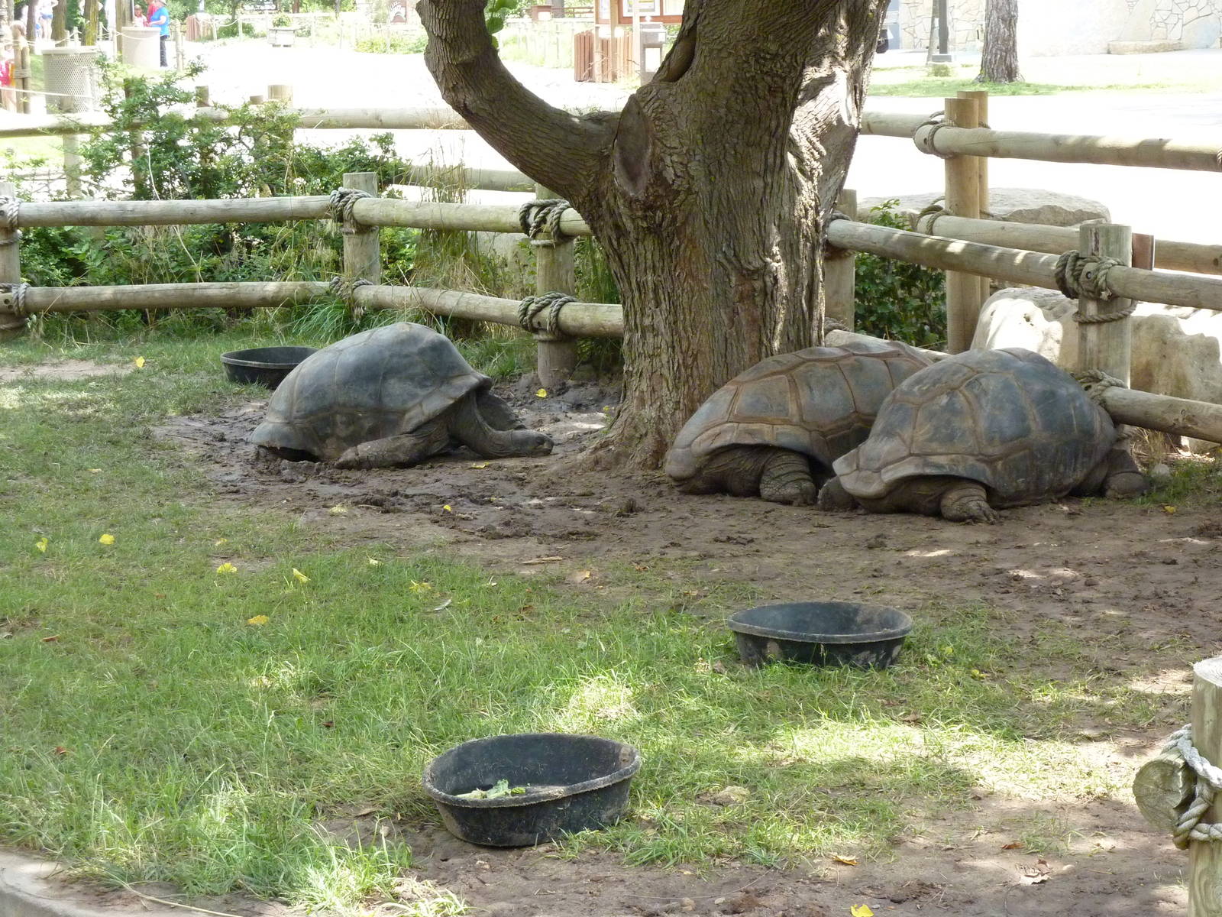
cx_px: 611
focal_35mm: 96
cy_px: 458
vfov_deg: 15.4
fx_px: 3389
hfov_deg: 20.4
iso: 400
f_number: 4.3
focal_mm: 15.8
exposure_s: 1/400
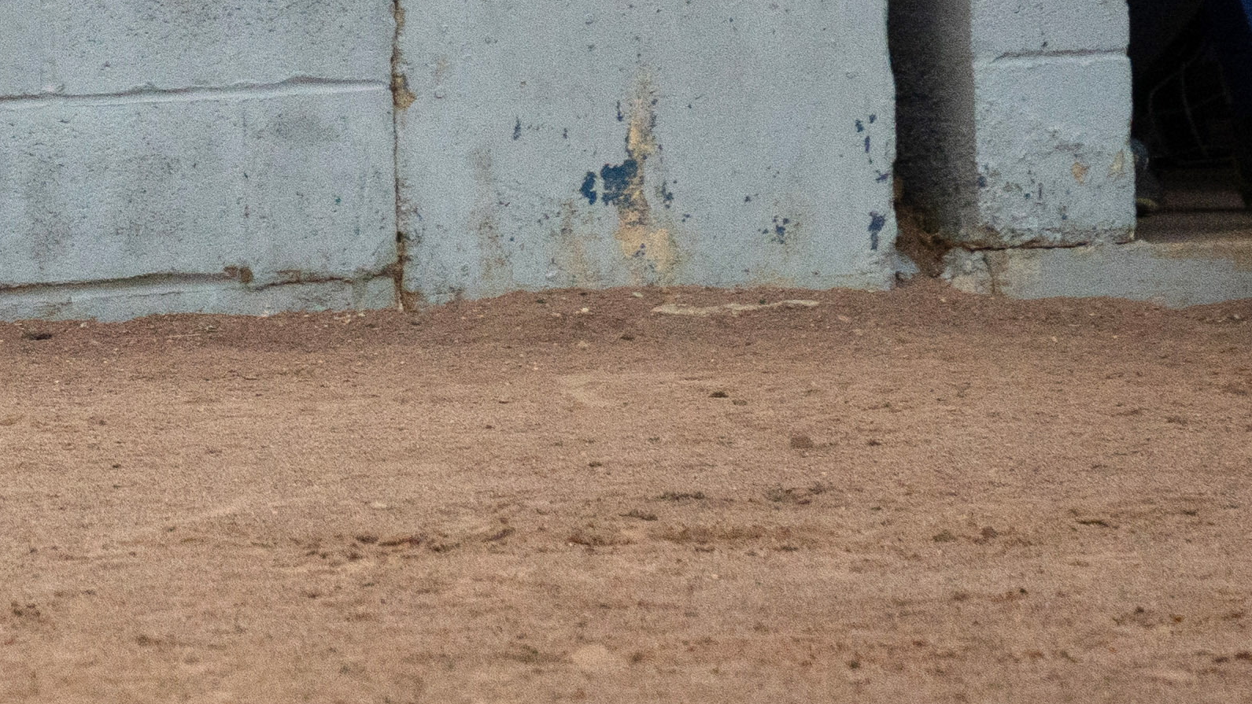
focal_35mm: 790
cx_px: -493
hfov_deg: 2.7
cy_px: -254
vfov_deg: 1.5
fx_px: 26227
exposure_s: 1/1000
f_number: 5.6
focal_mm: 200
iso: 2000
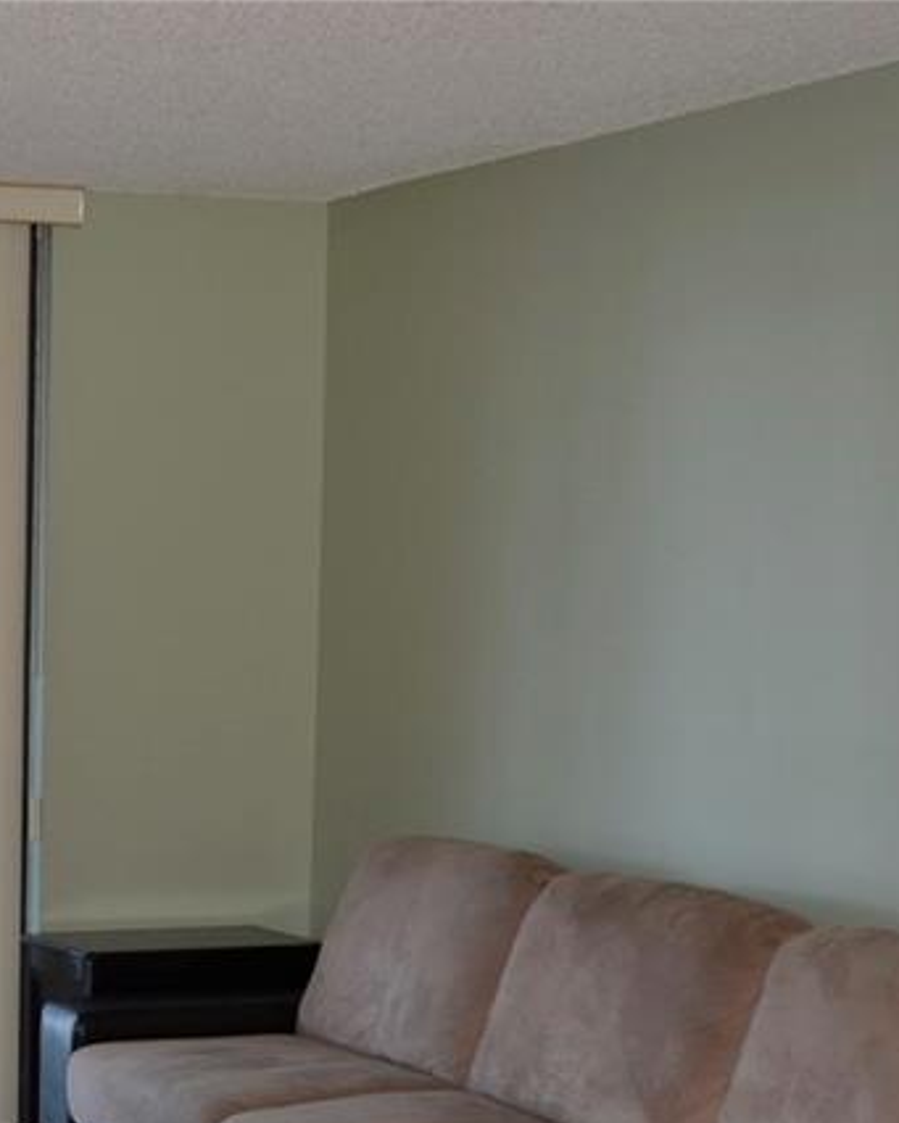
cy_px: 896
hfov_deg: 16.7
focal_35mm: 88
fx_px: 2926
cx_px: -179
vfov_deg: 21.5
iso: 400
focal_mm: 26
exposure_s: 1/125
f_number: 4.2
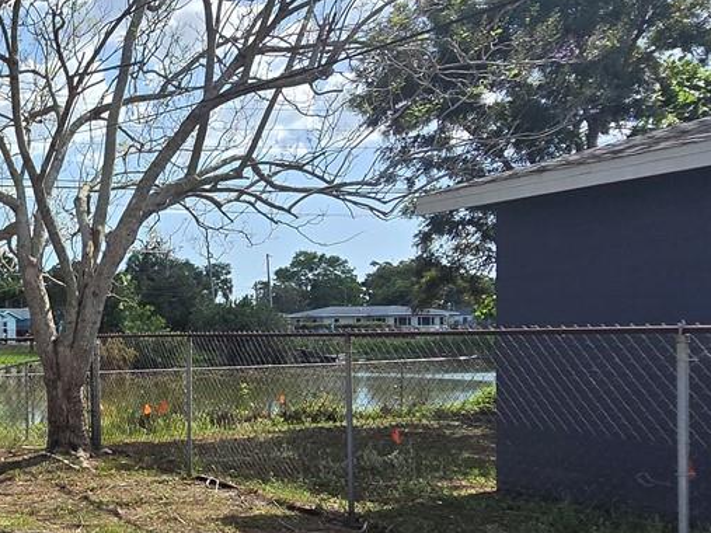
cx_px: -74
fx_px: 842
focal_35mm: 41
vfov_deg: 34.9
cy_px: 344
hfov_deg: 38.0
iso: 50
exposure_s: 1/2151
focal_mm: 2.2
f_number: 2.2
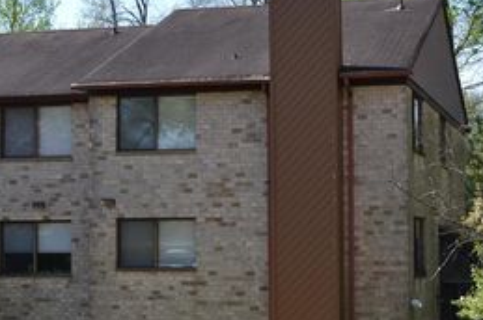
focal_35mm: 87
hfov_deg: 23.4
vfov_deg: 15.7
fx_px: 1166
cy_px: 191
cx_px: 298
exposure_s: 1/160
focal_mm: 30
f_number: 6.3
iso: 100
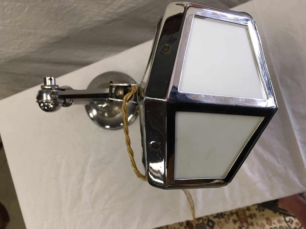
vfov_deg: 48.2
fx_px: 256
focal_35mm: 29
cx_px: 153
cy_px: 114
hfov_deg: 61.7
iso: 50
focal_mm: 4.15
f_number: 2.2
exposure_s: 1/33
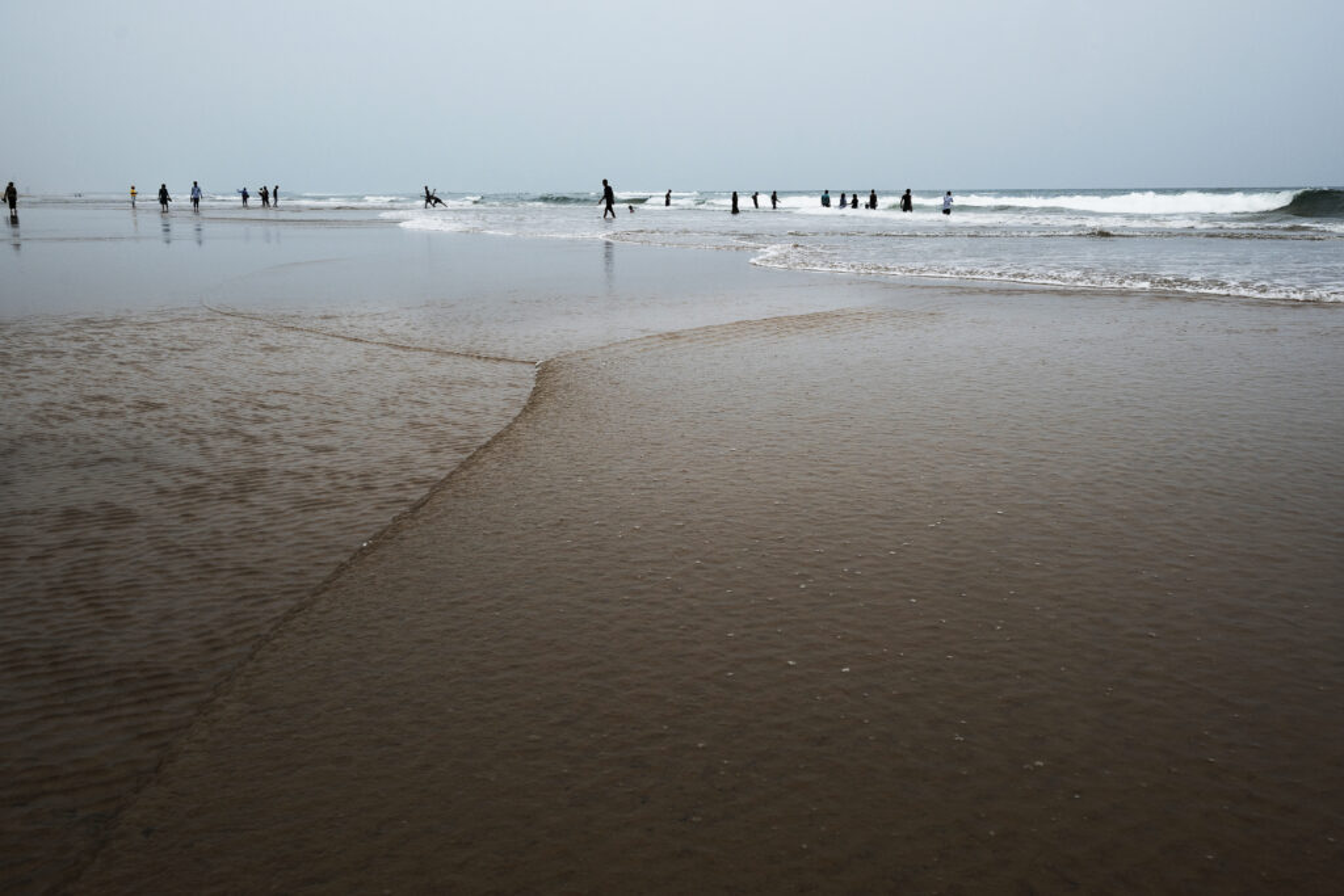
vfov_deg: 40.0
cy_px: 448
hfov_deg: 57.2
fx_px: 1232
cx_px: 672
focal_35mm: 33
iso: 100
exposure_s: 1/320
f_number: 10
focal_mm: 22
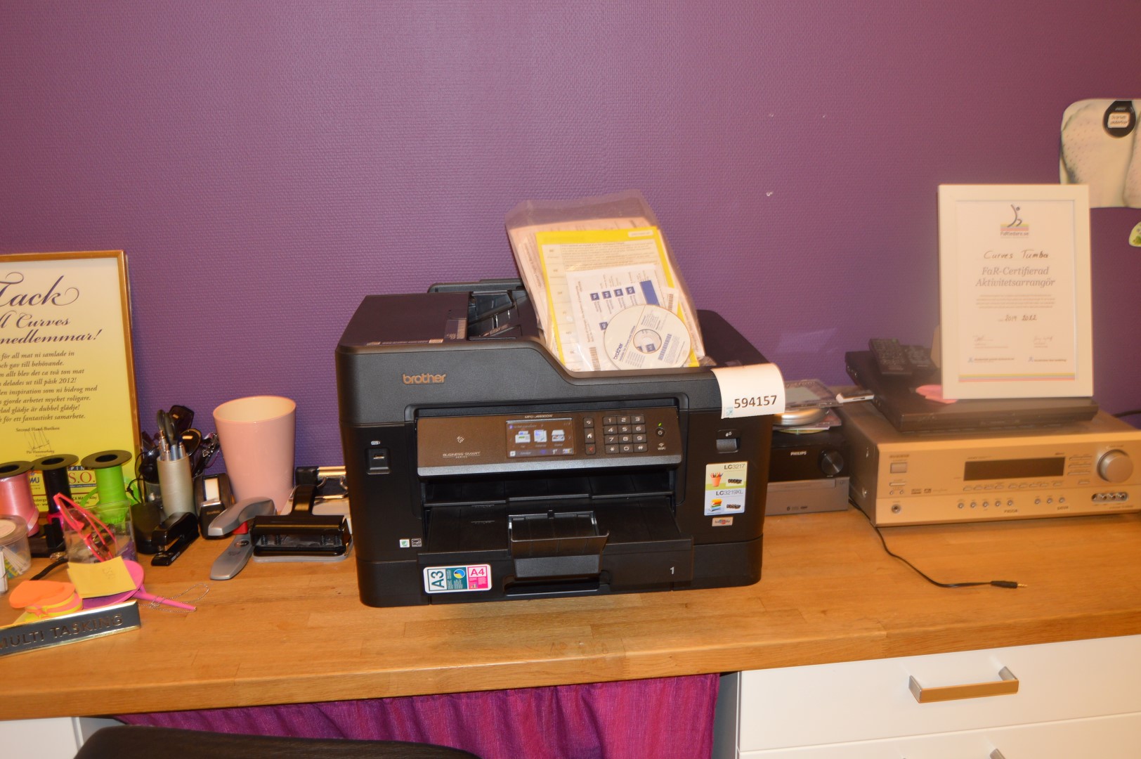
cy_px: 380
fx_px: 1045
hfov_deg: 57.3
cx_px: 570
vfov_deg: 39.9
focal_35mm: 33
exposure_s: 1/60
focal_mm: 22
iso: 400
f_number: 3.5
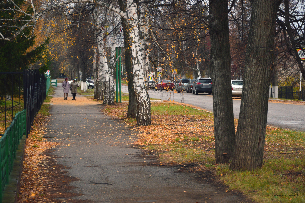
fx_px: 1079
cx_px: 152
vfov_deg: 10.7
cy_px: 102
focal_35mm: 128
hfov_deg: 16.1
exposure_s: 1/160
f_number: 5.6
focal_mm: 85
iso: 400
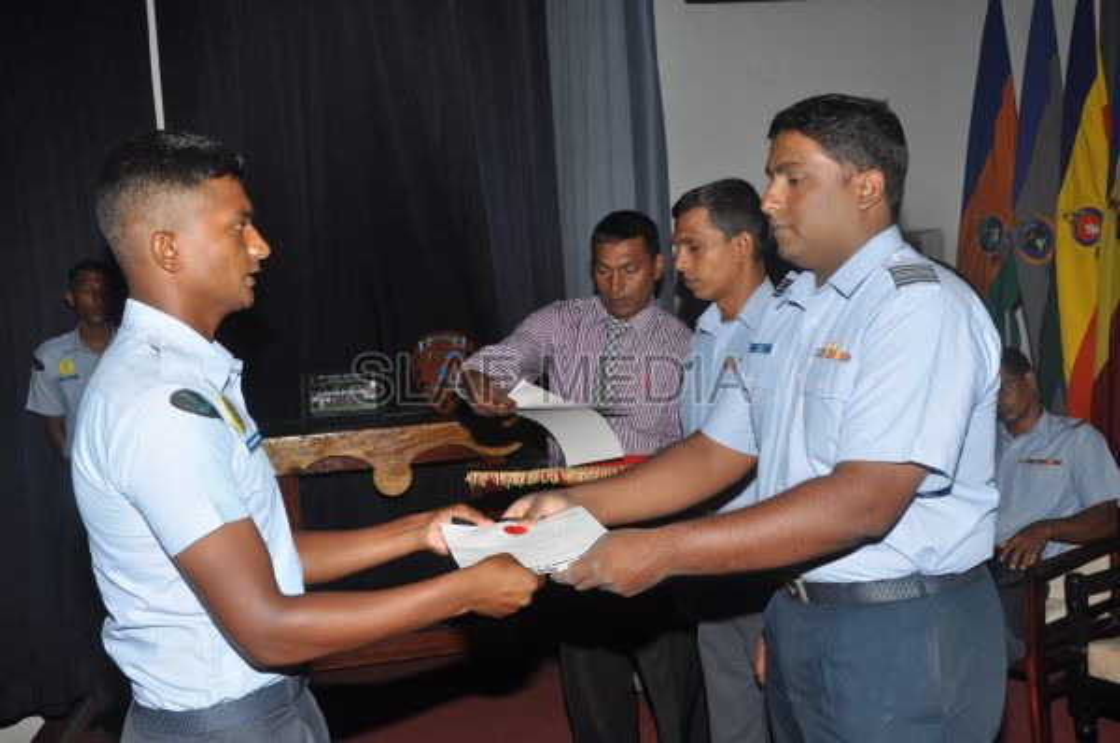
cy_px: 372
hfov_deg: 46.5
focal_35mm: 42
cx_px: 560
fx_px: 1305
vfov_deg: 31.8
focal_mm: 28
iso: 200
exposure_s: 1/125
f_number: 10
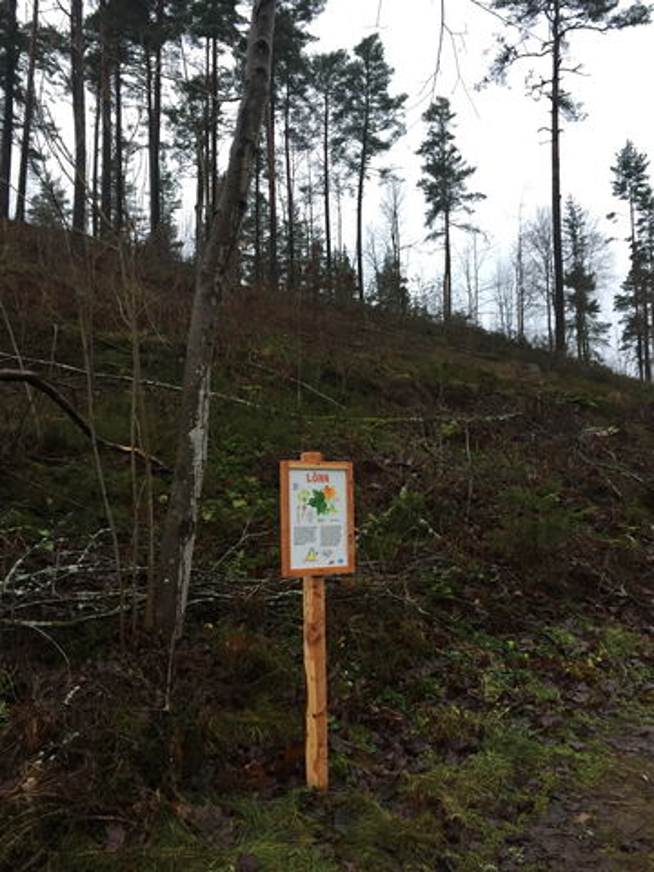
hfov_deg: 48.2
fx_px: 731
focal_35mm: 29
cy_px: 436
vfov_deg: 61.7
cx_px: 327
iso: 50
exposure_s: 1/33
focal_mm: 4.15
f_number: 2.2
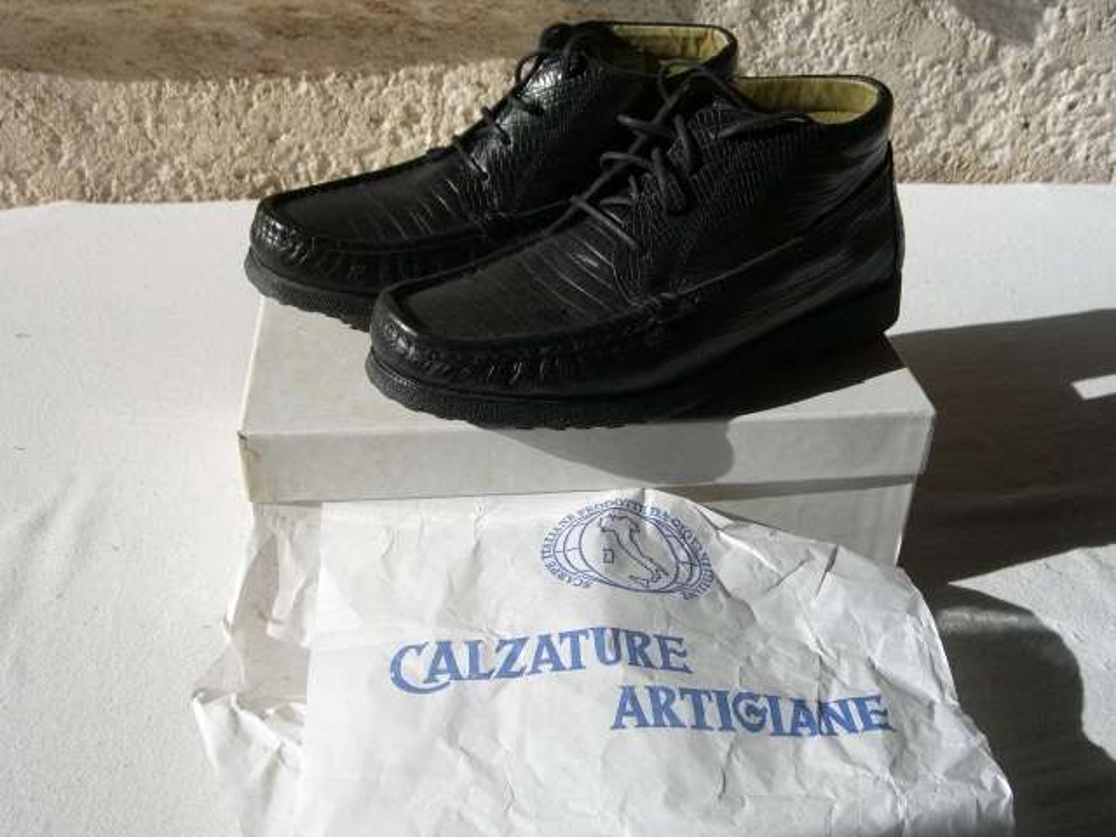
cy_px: 418
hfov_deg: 49.0
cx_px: 558
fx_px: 1225
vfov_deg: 37.7
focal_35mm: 38
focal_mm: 7.9
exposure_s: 1/320
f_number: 8
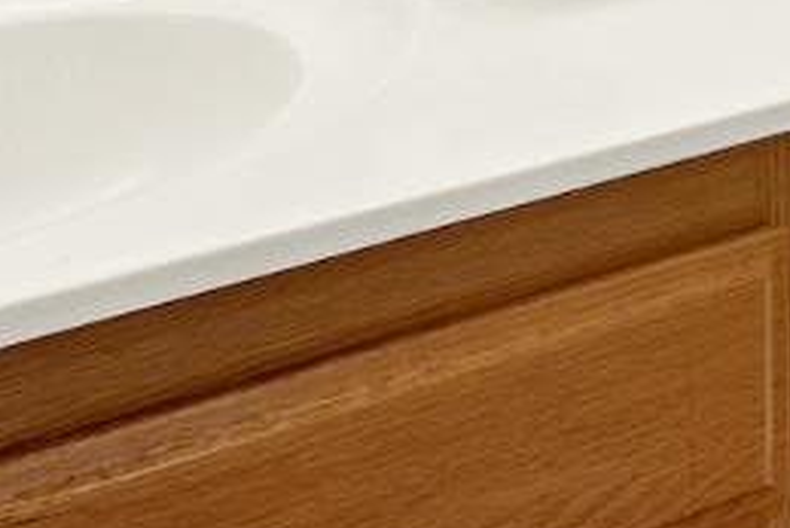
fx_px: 1778
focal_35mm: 81
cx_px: 967
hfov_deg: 22.9
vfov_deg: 13.5
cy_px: -638
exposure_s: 1/8
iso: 100
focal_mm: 14
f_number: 14
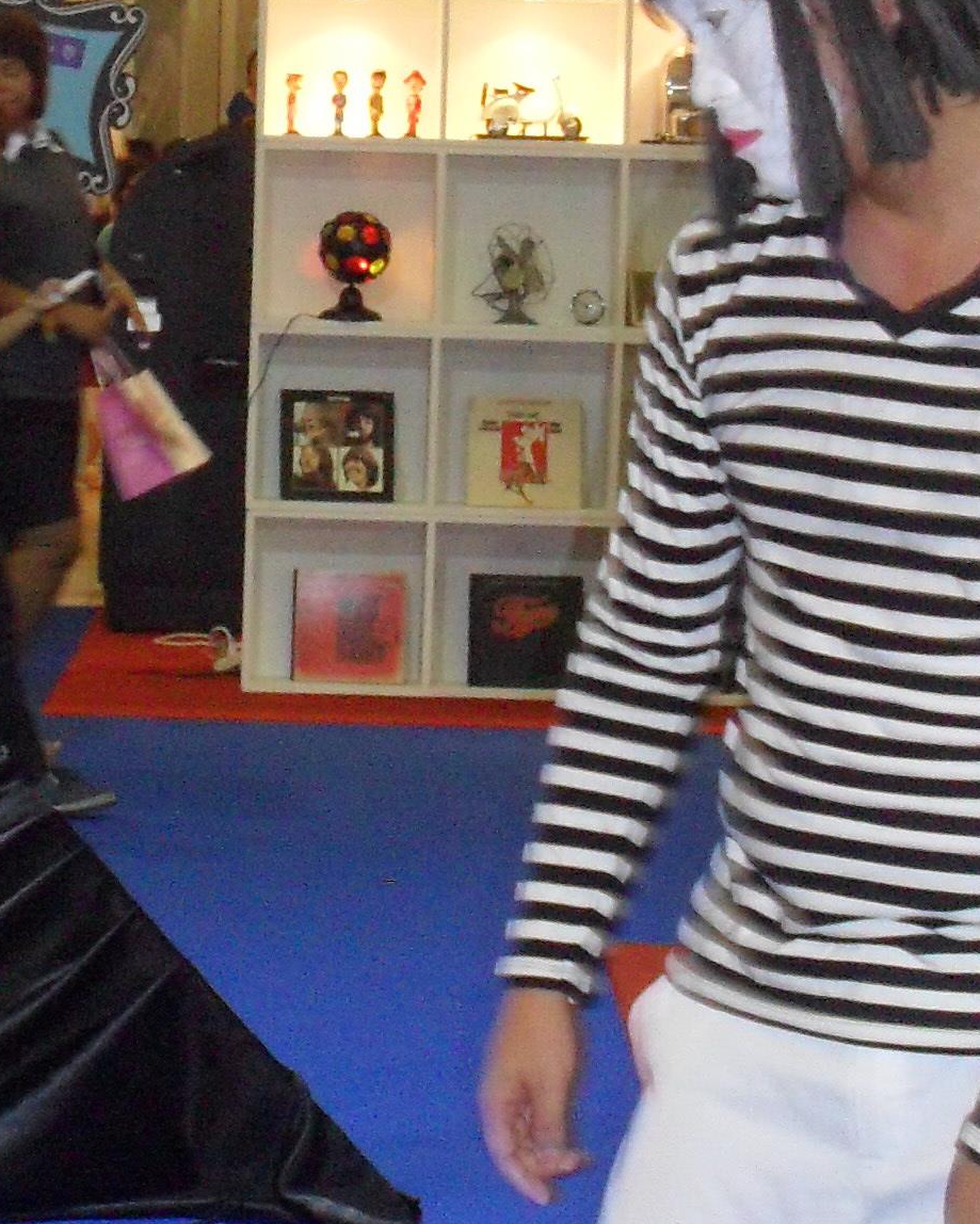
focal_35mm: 119
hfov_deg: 12.7
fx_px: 4313
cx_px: -86
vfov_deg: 16.2
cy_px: 662
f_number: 3.2
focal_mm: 6.3
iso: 200
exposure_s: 1/45
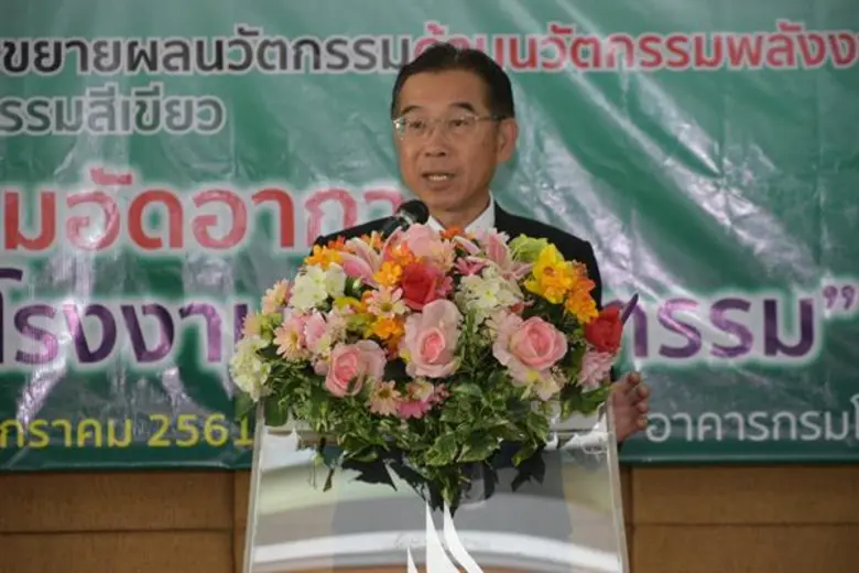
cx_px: 430
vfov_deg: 8.7
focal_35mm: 158
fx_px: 3758
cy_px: 286
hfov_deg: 13.0
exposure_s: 1/100
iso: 1250
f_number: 5.6
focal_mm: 105
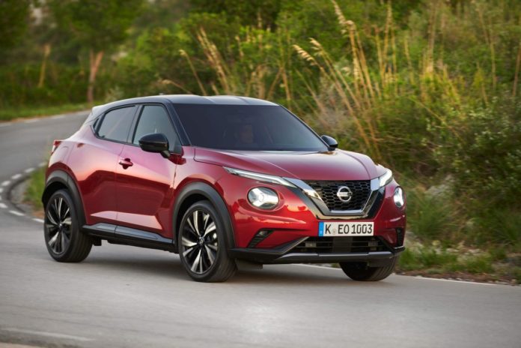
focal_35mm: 150
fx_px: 2171
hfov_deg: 13.7
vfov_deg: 9.1
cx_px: 260
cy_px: 174
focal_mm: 150
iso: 640
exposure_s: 1/250
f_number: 3.5
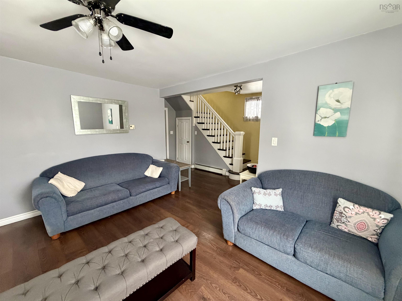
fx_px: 163
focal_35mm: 14
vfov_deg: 85.7
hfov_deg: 102.1
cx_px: 201
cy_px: 150
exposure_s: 1/60
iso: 500
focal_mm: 2.22
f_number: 2.2
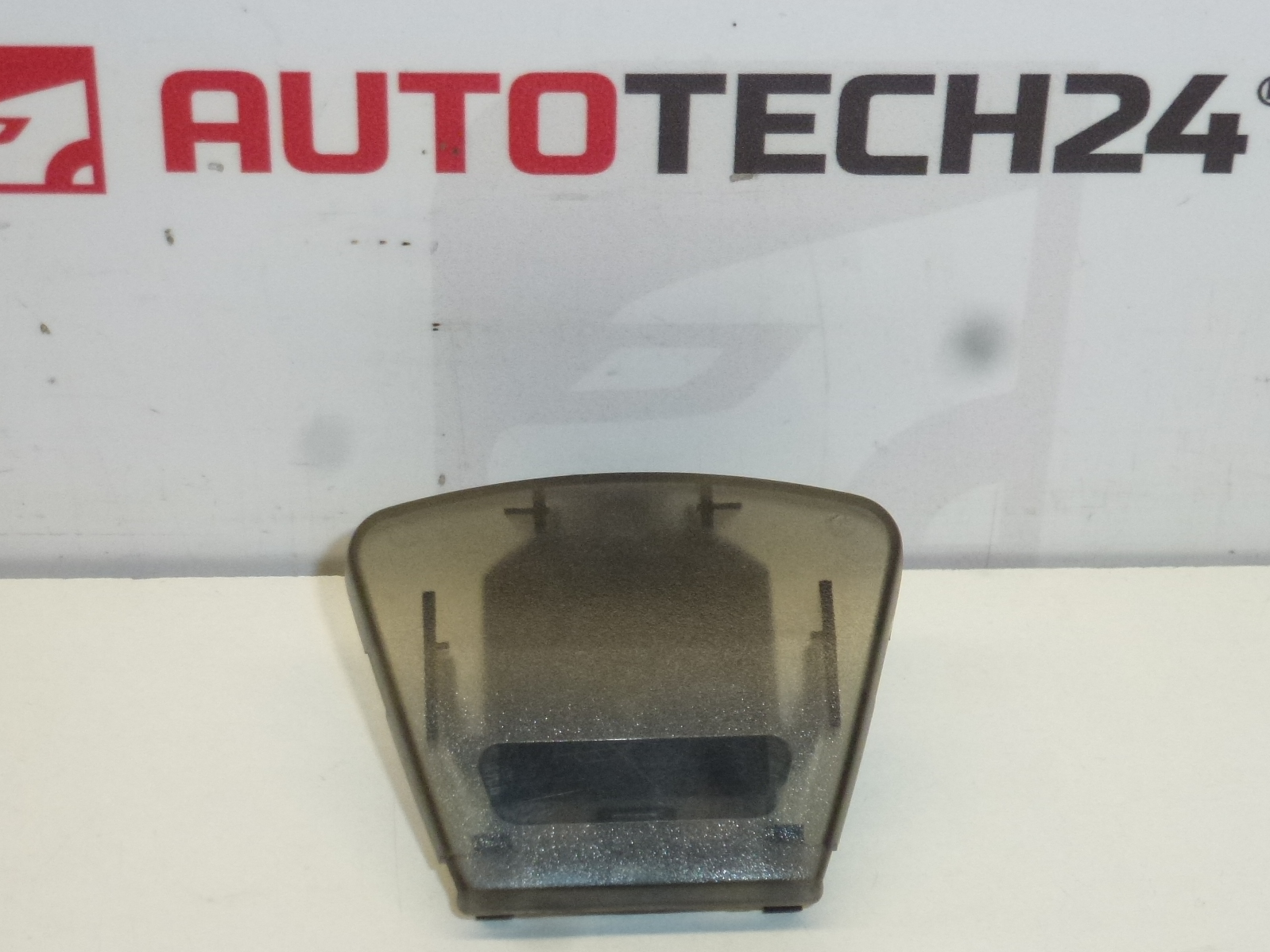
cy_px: 580
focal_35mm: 91
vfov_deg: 16.2
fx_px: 3338
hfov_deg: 21.5
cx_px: 579
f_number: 4.7
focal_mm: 12.7
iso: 400
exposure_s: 1/200
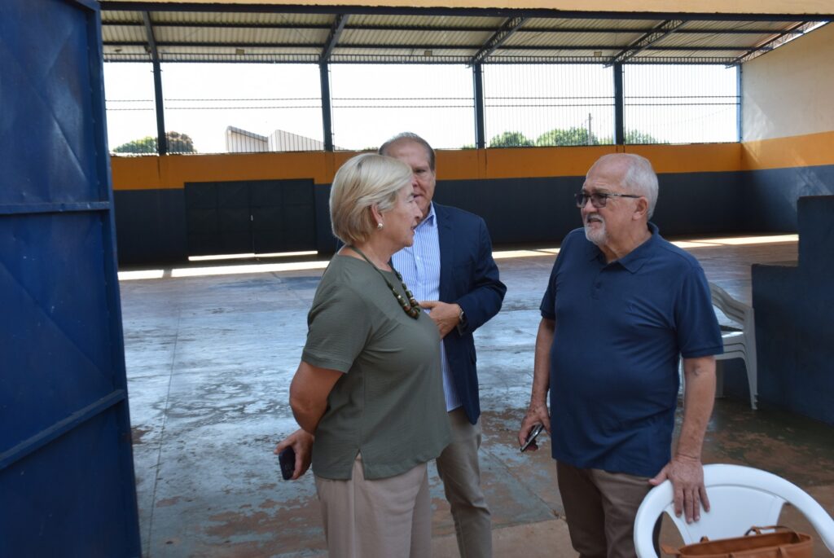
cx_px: 417
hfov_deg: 53.1
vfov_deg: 37.0
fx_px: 835
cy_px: 279
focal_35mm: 36
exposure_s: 1/250
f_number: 8
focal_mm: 24
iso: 400
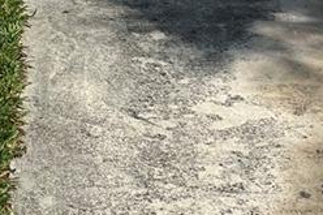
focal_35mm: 131
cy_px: -115
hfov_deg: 15.6
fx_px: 1175
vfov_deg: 10.1
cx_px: 68
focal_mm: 5.7
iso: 50
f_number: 1.5
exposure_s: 1/5882
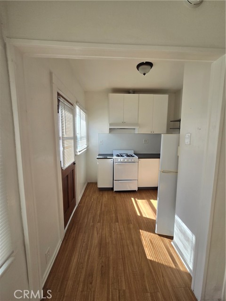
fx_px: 113
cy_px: 150
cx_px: 113
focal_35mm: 13
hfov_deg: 89.9
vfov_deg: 106.2
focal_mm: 2.2
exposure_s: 1/167
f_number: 2.2
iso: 50
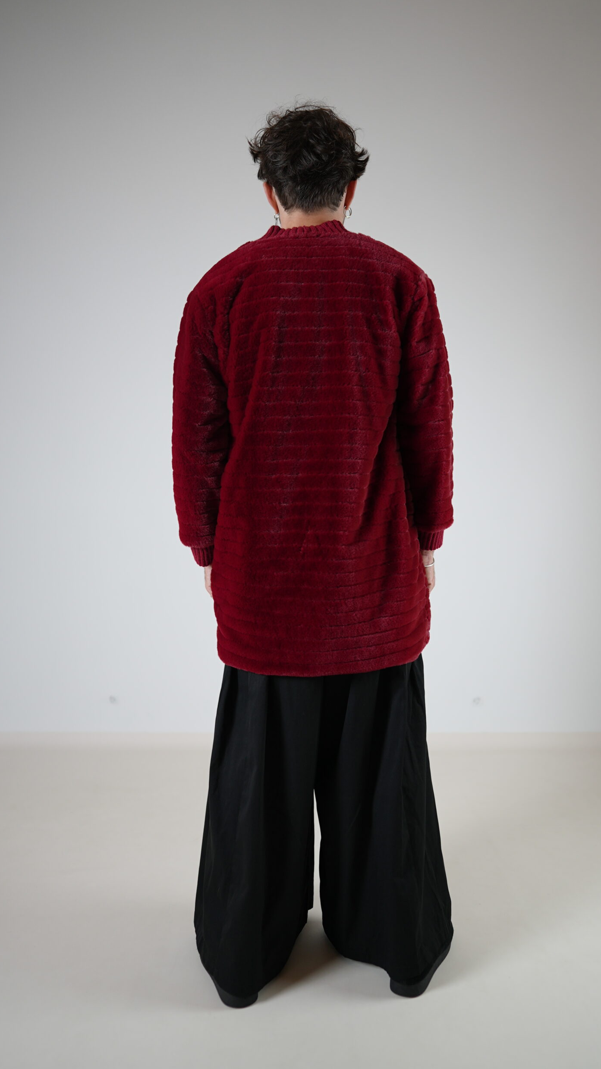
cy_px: 548
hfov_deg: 44.3
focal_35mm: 26
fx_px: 737
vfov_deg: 71.9
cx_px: 324
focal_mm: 24
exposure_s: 1/160
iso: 250
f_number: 1.4
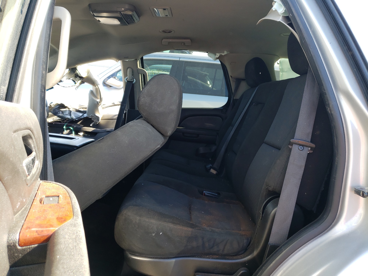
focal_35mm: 26
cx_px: 184
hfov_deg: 67.3
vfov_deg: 53.1
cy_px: 138
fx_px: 276
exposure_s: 1/161
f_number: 1.5
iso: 50
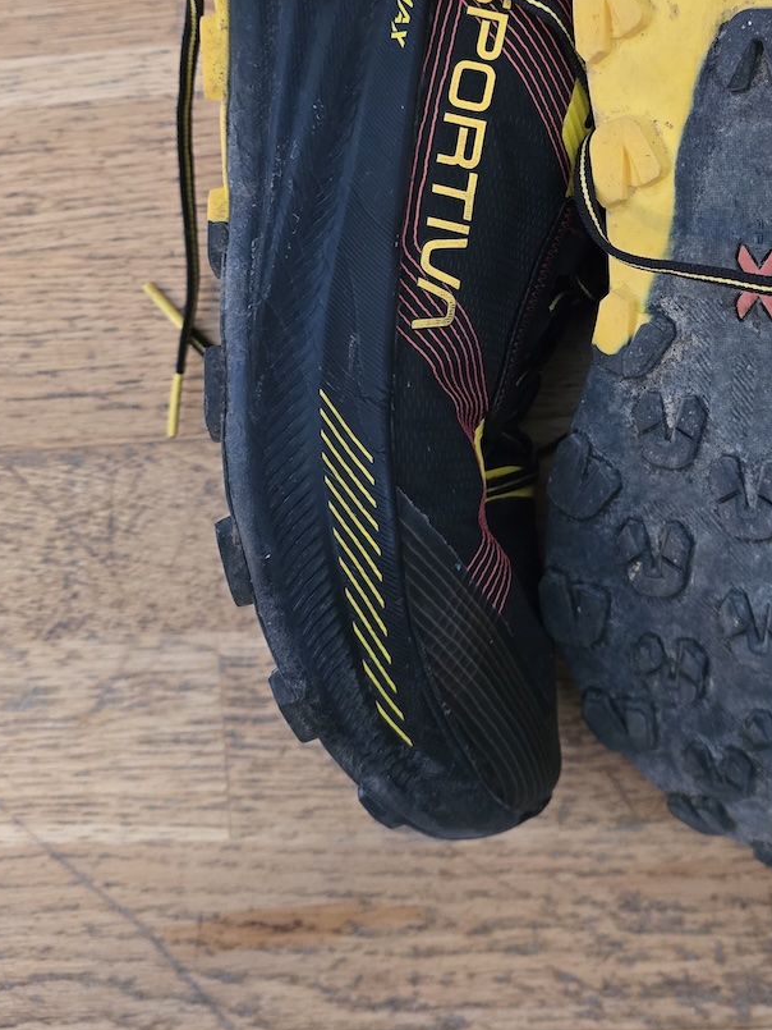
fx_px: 1159
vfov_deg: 46.6
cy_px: 292
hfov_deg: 35.6
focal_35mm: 39
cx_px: 620
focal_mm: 6.3
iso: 1600
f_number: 1.7
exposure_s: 1/100
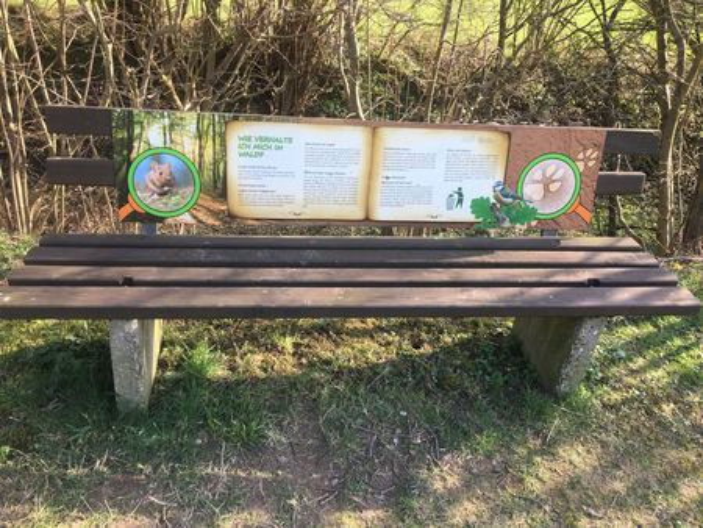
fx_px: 589
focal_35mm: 29
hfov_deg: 61.6
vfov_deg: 48.3
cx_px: 352
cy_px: 264
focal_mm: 4.15
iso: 25
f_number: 2.2
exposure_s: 1/141
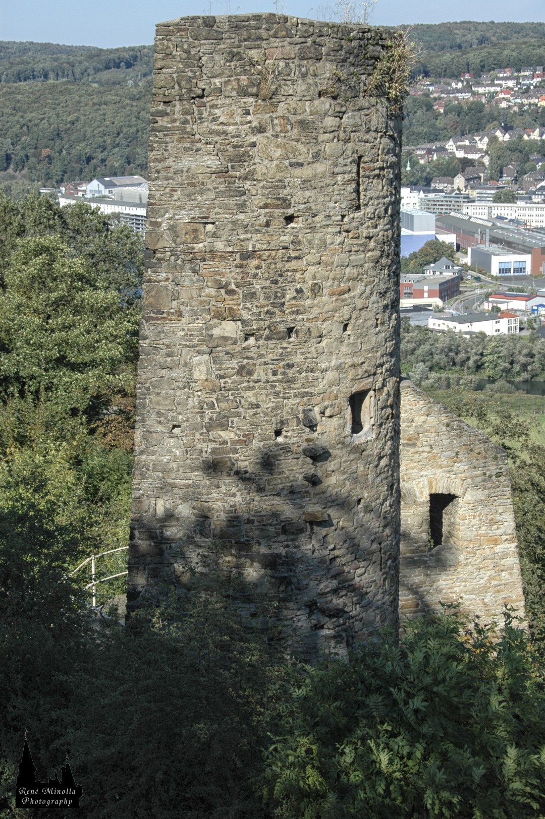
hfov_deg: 18.9
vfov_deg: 28.1
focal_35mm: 72
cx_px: 272
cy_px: 410
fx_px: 1638
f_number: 9
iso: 200
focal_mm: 48
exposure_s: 1/320
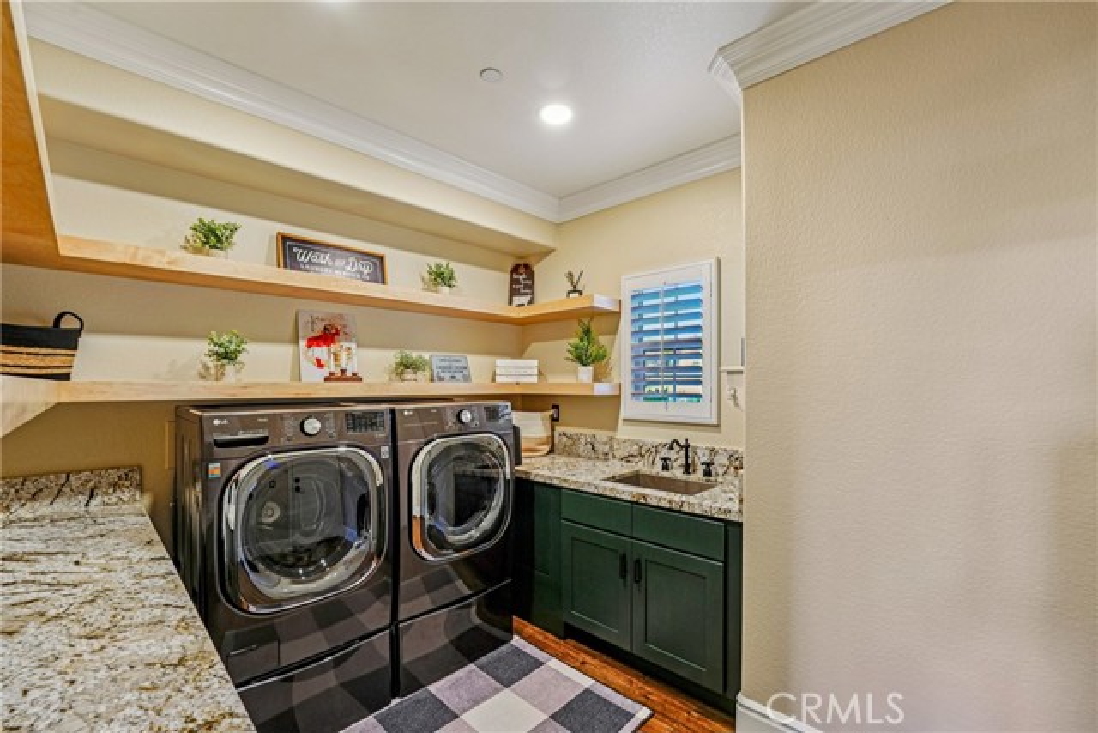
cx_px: 549
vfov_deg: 78.5
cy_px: 366
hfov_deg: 101.5
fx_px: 448
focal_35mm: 15
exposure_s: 1/10
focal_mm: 14.7
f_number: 8
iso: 400
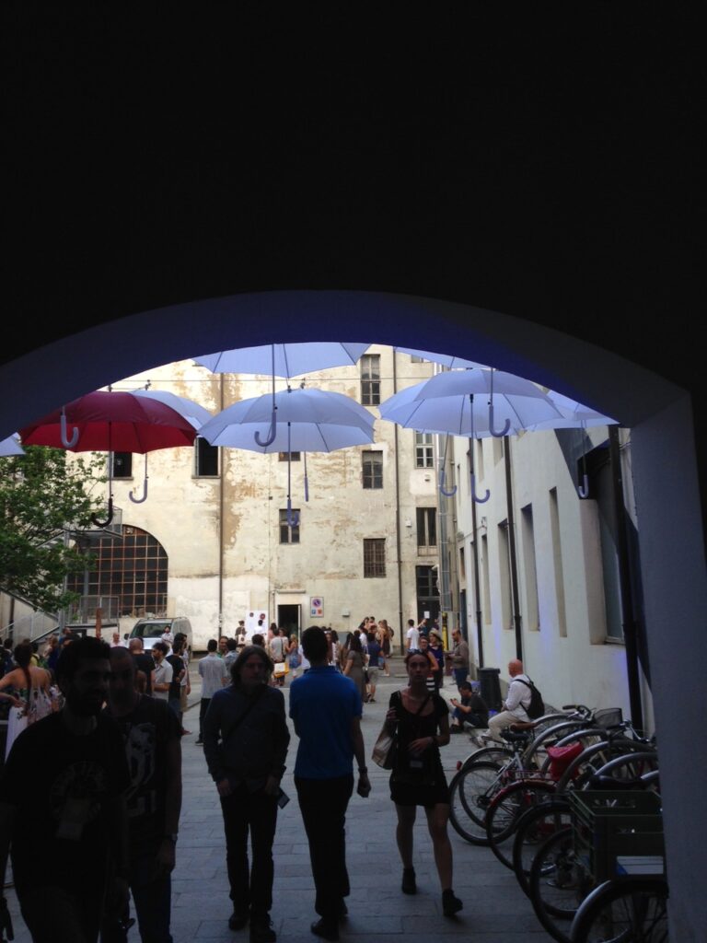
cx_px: 354
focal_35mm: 33
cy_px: 472
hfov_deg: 42.9
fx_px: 899
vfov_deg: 55.4
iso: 50
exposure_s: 1/175
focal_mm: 4.12
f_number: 2.4
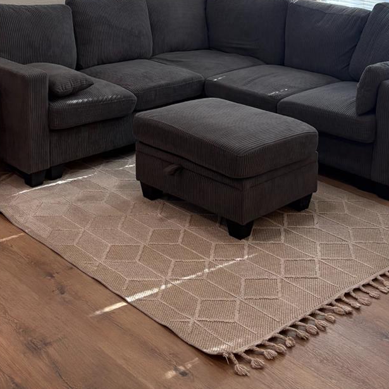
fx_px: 712
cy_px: 21
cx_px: 155
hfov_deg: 30.5
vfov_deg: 29.0
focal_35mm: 56
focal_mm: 5.96
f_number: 1.6
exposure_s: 1/156
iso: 125
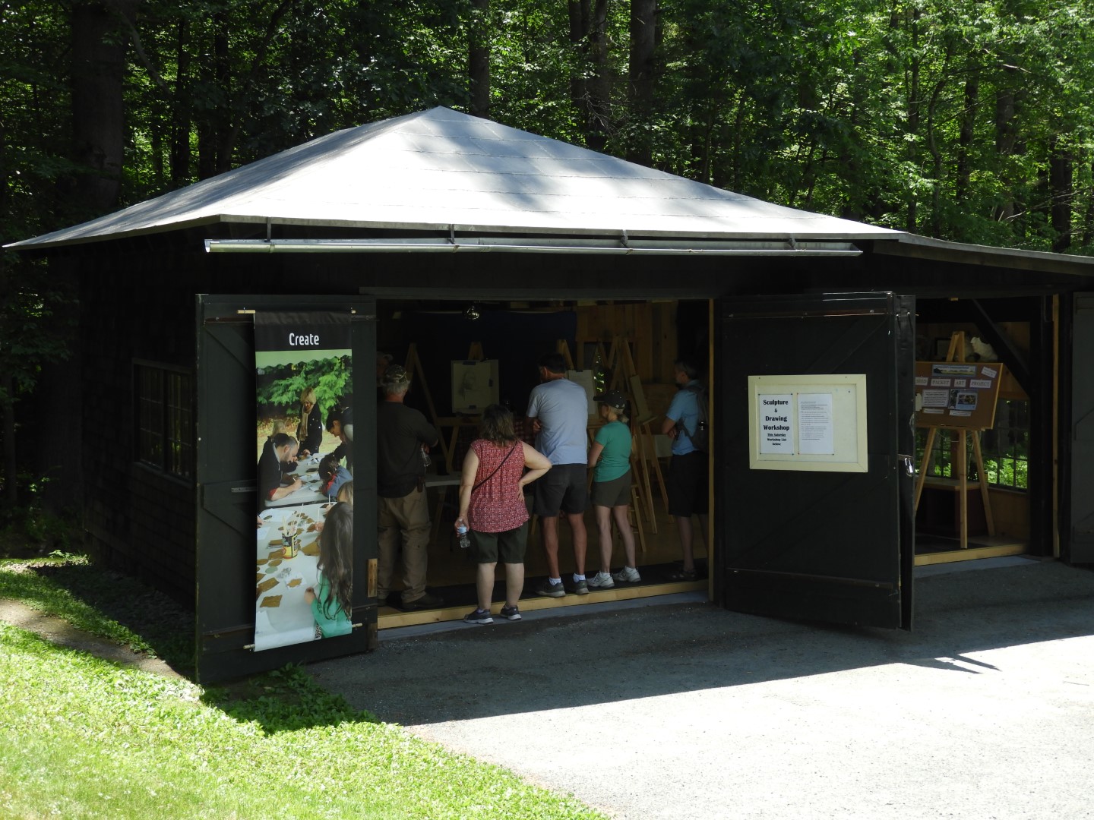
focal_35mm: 50
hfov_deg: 38.2
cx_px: 547
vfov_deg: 29.1
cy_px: 410
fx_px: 1580
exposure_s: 1/250
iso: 100
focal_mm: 9
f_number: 4
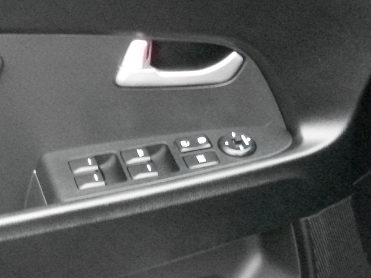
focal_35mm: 77
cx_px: 33
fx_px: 825
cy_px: 210
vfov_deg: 19.0
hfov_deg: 24.6
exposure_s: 1/60
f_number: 3.1
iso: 800
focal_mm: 6.3
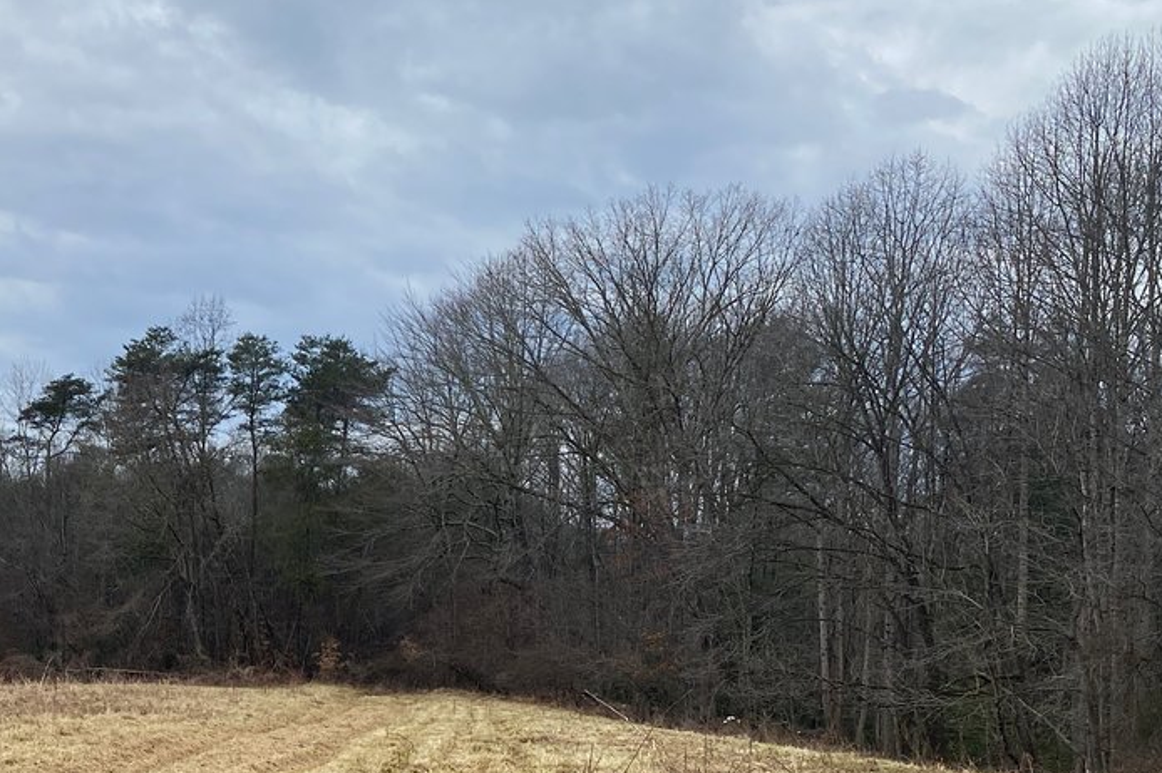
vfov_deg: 22.6
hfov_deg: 31.0
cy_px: 648
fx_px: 1903
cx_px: -48
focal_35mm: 59
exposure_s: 1/2066
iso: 32
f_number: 1.8
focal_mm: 4.25
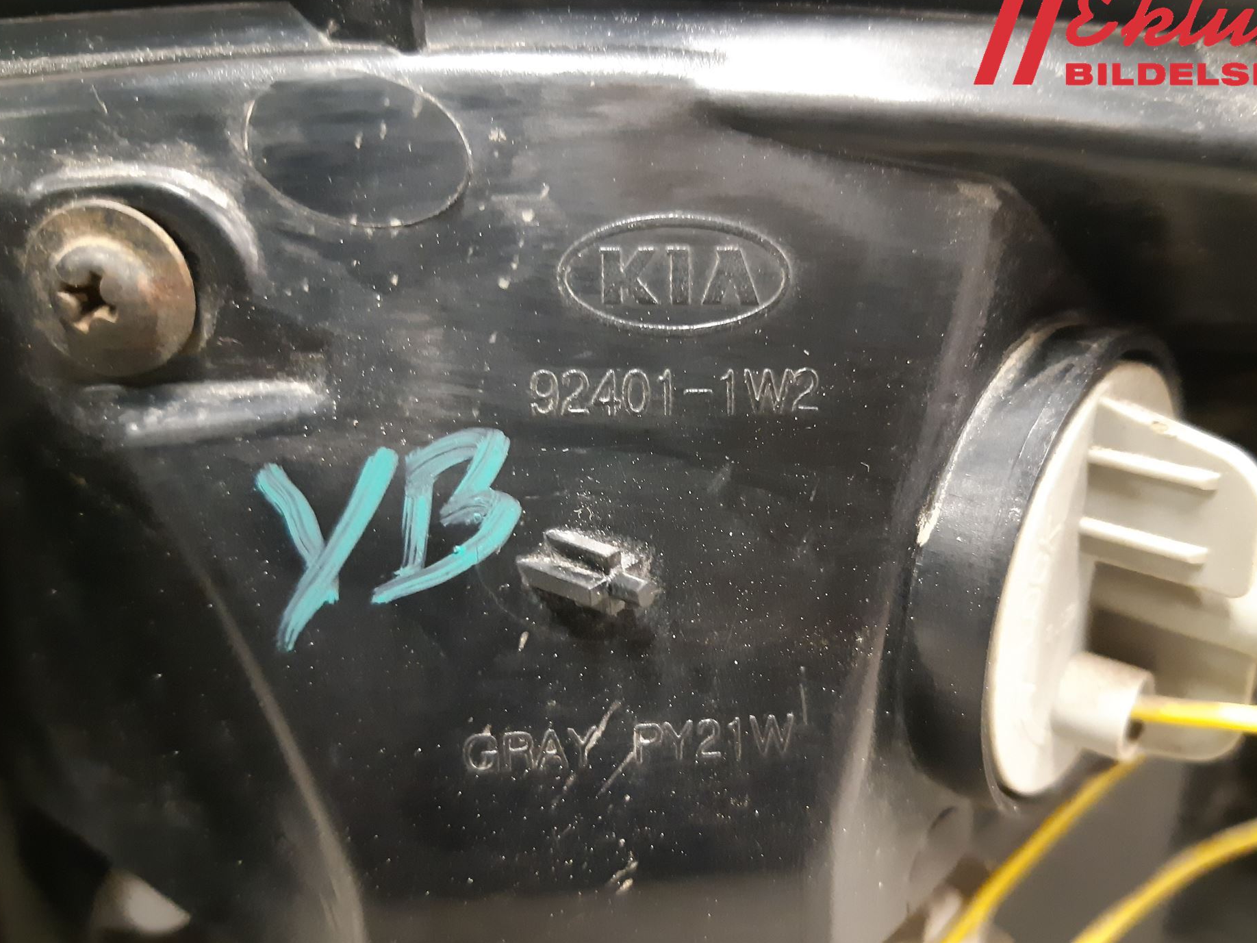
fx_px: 1053
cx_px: 693
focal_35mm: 29
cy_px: 495
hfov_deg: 61.5
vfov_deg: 48.2
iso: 640
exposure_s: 1/25
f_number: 1.7
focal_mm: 3.93
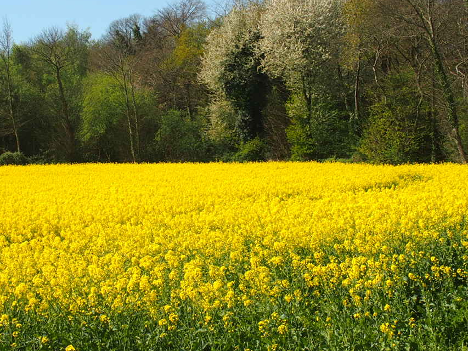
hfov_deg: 26.0
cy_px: 172
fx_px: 1014
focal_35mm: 75
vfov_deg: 19.6
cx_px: 198
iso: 100
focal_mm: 10.8
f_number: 5
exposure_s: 1/640
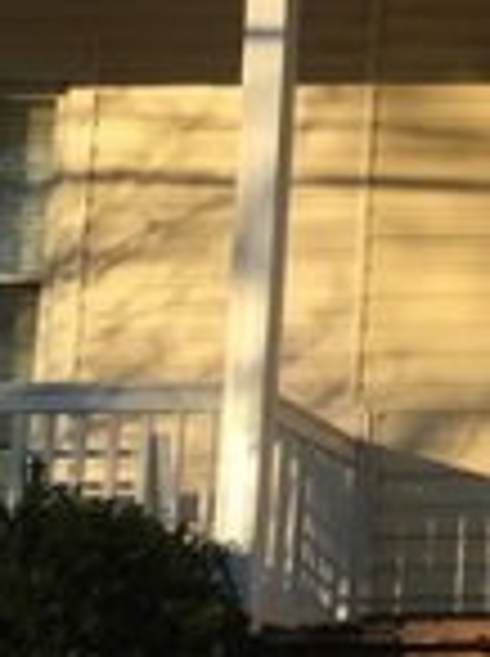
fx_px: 2574
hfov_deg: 10.0
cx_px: 998
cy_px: 259
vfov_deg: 14.5
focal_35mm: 136
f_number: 2.2
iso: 32
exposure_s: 1/1319
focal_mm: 4.15
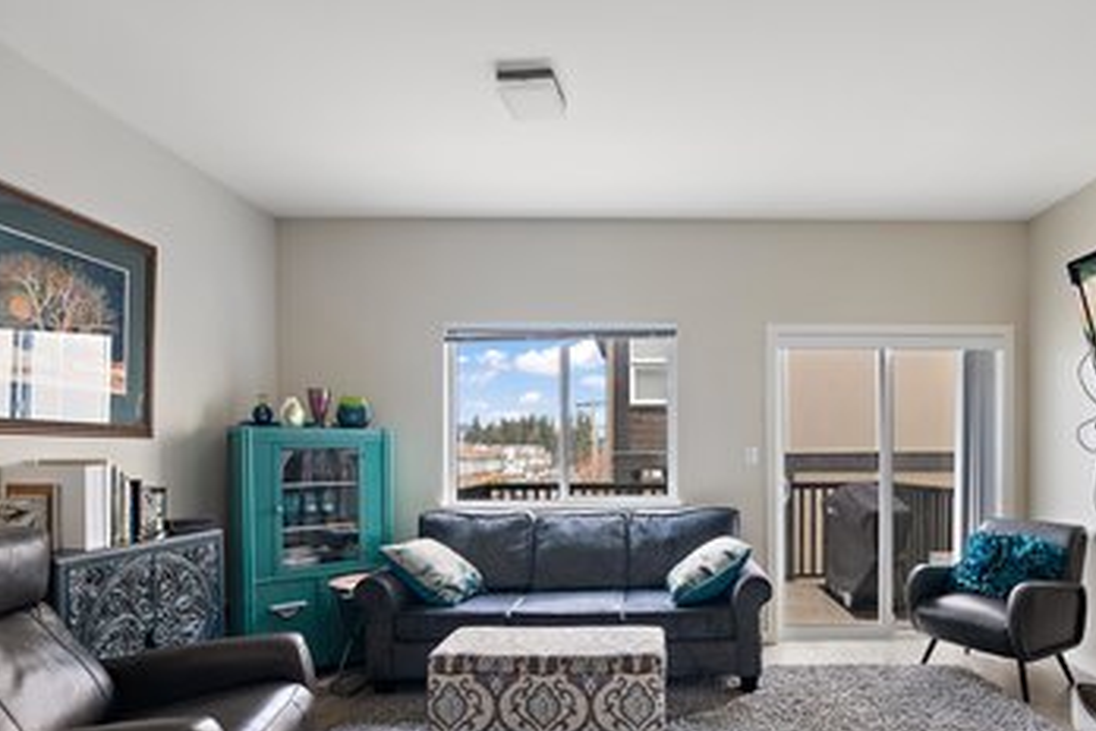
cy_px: 451
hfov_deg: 83.0
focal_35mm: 20
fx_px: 609
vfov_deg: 61.2
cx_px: 657
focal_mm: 16
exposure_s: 1/3
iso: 400
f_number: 6.3
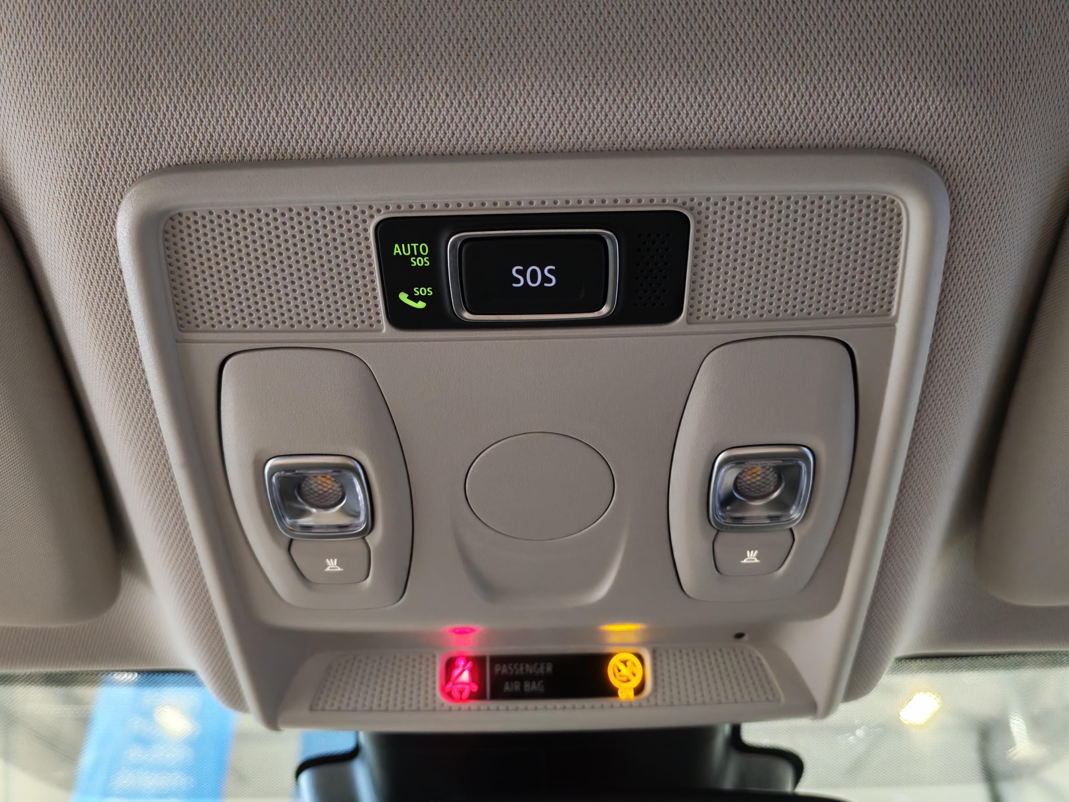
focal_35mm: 33
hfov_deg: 55.4
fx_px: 1019
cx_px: 534
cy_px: 401
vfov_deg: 42.9
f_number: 1.9
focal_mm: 6.12
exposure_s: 1/50
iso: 1600
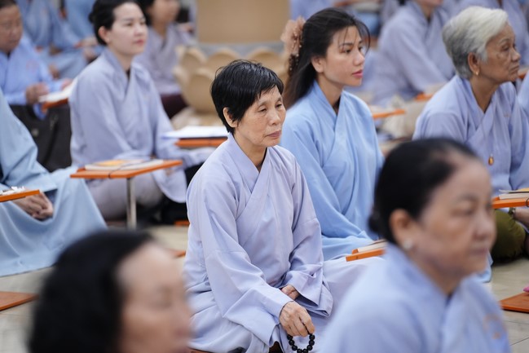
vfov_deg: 9.2
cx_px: 264
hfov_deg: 13.7
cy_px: 176
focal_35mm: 150
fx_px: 2205
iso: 2500
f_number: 2.8
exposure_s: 1/100
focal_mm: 150
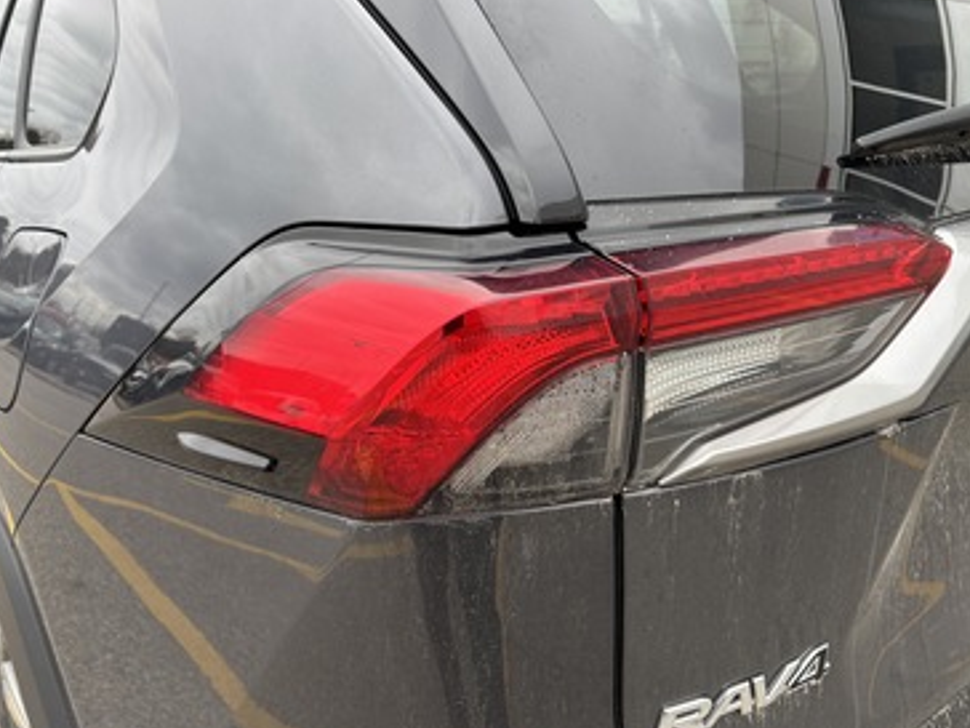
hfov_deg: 59.9
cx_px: 530
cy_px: 335
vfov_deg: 46.8
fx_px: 841
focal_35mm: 30
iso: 32
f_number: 1.6
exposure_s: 1/121
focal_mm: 5.96
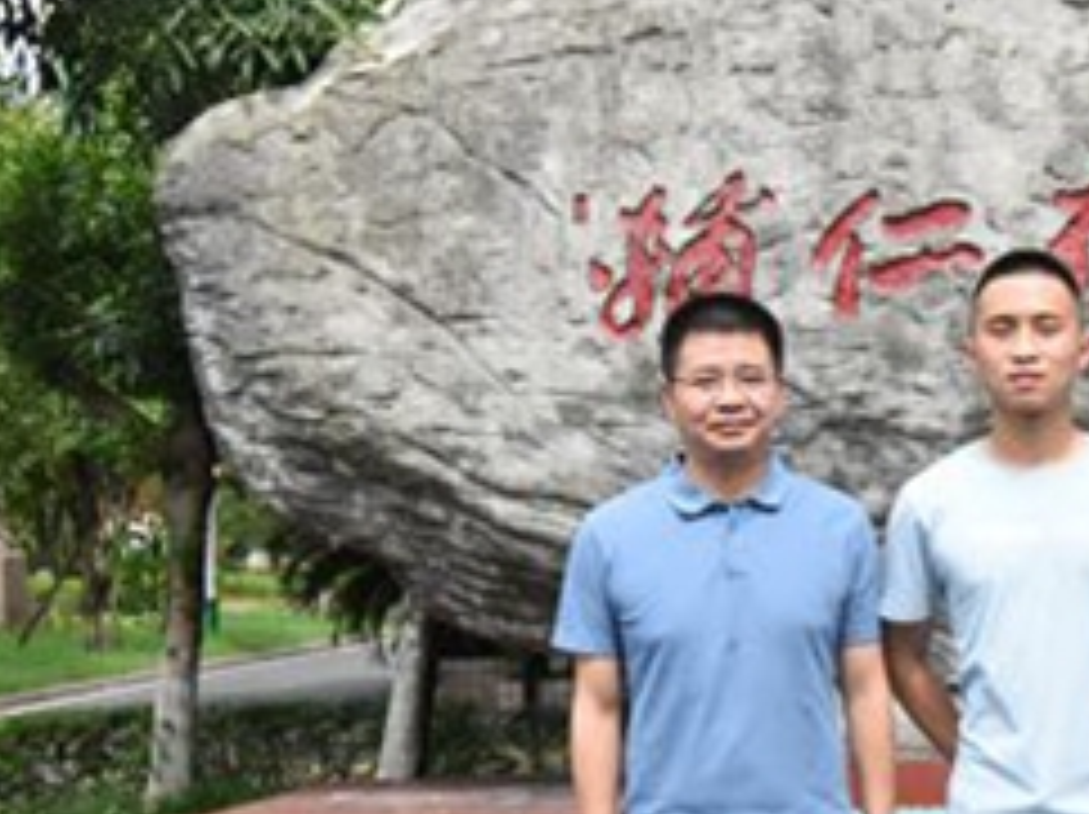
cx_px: 968
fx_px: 2483
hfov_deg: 24.1
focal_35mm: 79
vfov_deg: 18.6
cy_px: 519
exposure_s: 1/1250
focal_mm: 31
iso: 6400
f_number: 18
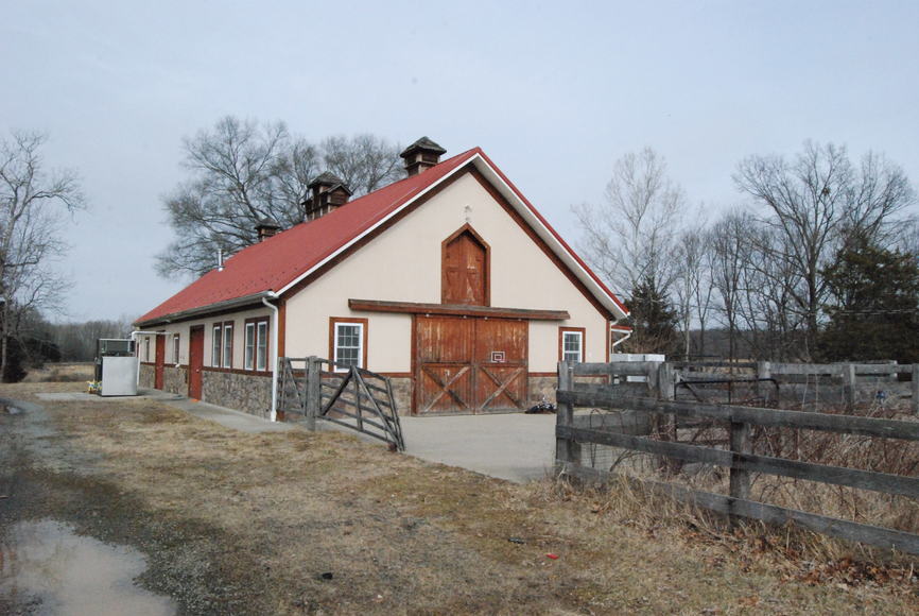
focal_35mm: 27
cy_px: 308
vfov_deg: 48.1
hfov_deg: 67.3
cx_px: 460
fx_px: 690
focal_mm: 18
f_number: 18
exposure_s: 1/1250
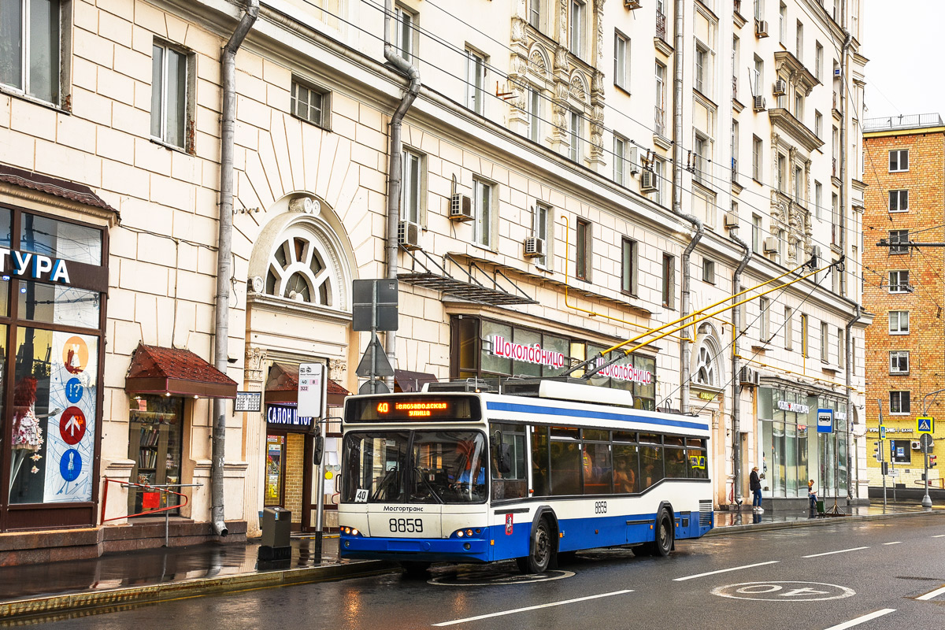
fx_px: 1378
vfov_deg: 25.8
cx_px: 472
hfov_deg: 37.9
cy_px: 315
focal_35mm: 52
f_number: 5.6
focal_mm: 35
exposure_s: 1/60
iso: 200
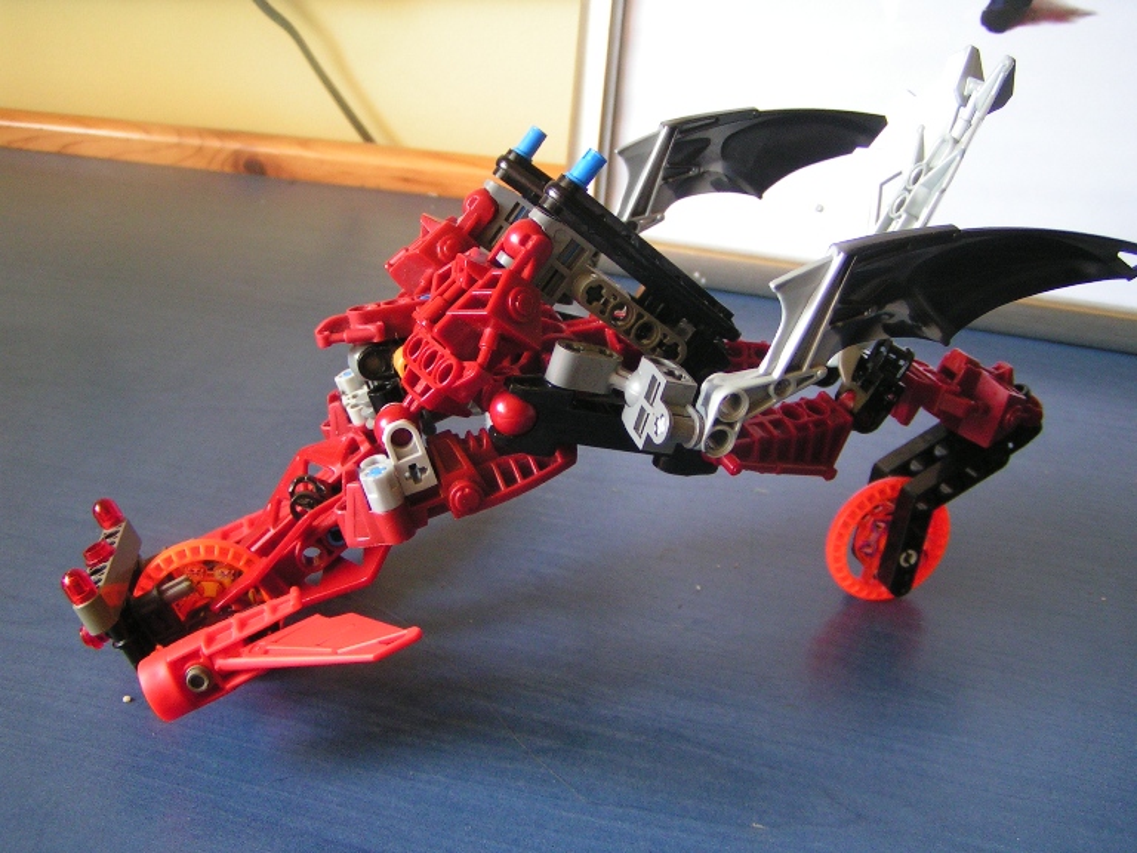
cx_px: 568
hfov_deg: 49.0
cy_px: 426
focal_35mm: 38
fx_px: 1248
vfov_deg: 37.7
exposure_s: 1/40
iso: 160
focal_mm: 5.8
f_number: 2.8
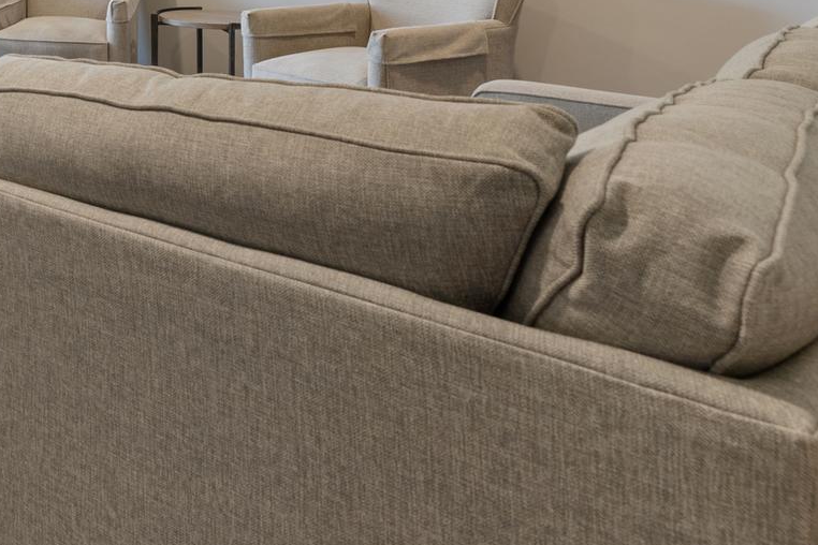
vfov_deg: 28.2
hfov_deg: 35.5
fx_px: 977
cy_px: -63
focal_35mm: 43
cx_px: -169
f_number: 8
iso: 400
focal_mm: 16
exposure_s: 1/2.5
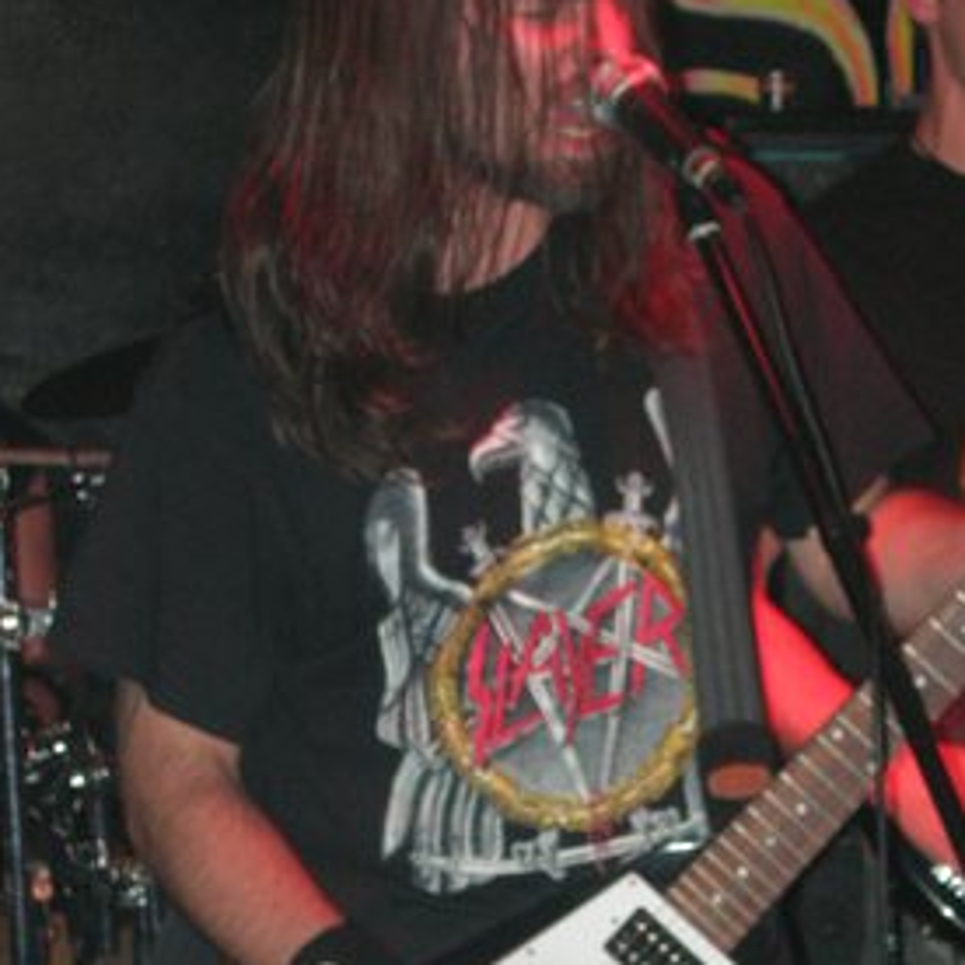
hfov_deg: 10.8
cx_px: 552
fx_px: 5109
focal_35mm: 162
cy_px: 496
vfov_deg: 10.8
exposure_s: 1/60.1
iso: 200
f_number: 4.9
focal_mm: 23.4
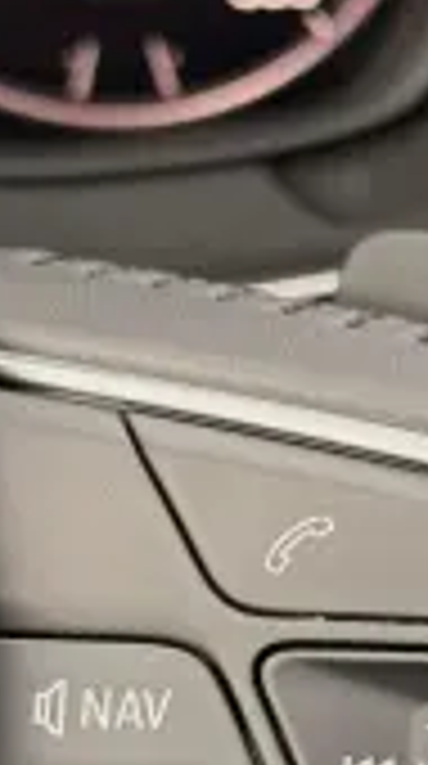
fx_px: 2251
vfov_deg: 19.2
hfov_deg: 10.8
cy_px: 549
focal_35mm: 111
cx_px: 442
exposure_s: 1/60
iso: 160
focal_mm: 6.76
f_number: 1.78
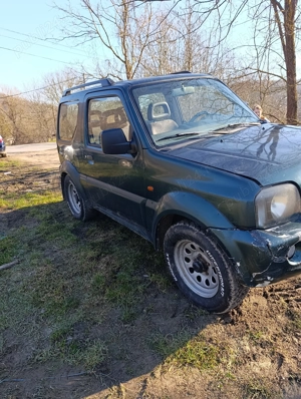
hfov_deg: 59.0
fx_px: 266
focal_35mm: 23
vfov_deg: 73.8
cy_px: 200
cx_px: 150
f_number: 1.65
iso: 51
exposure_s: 1/100
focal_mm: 6.11
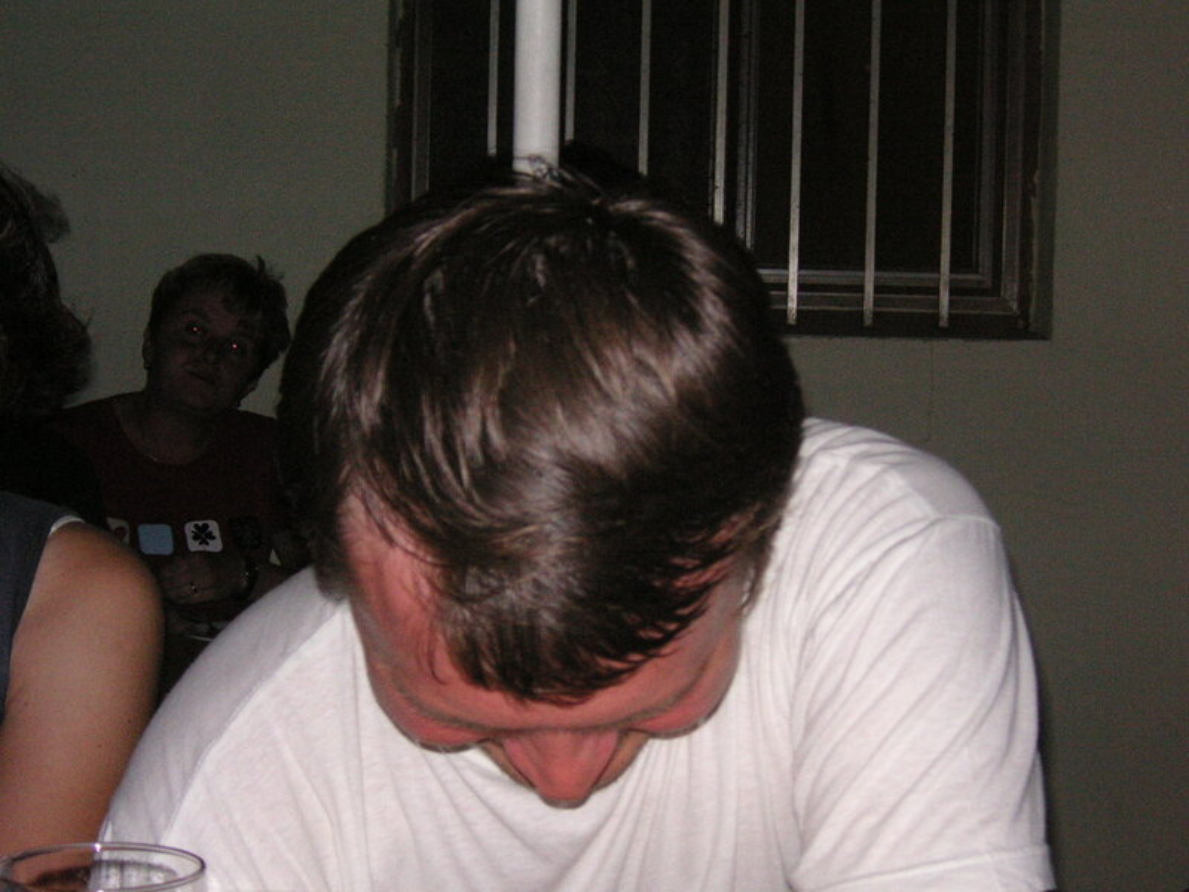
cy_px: 446
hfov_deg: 31.7
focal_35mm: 61
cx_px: 594
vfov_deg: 24.0
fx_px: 2095
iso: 160
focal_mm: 10.2
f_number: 3.9
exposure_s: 1/60
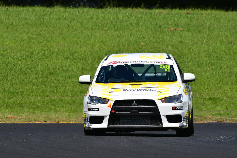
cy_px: 79
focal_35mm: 750
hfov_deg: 2.7
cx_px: 118
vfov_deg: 1.8
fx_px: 4939
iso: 320
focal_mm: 500
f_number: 11
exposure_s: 1/640
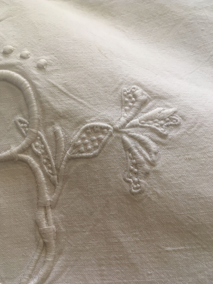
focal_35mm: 30
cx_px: 104
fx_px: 246
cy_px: 138
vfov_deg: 60.0
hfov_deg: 46.8
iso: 100
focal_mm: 4.15
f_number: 2.2
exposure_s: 1/33
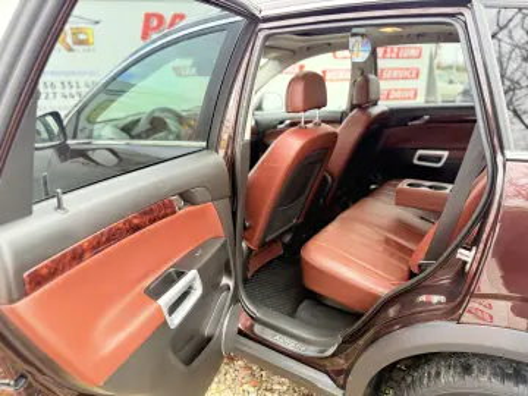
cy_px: 198
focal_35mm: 24
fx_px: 366
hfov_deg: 71.6
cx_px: 264
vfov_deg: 56.8
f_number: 1.78
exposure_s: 1/177
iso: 200
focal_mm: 6.76
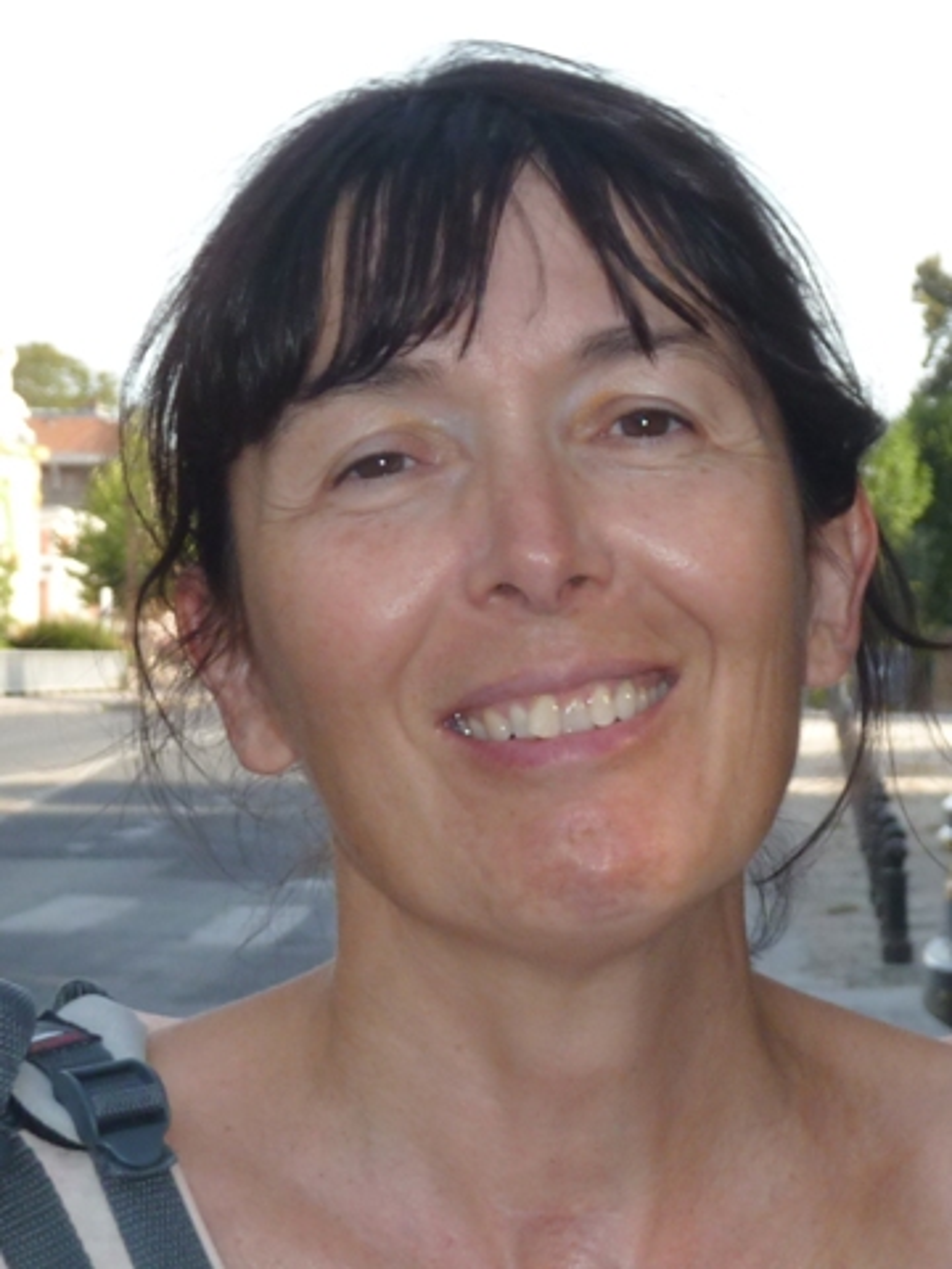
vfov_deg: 39.7
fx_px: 1760
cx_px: 476
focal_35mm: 48
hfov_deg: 30.3
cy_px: 634
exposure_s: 1/200
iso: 100
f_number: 4
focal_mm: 7.9
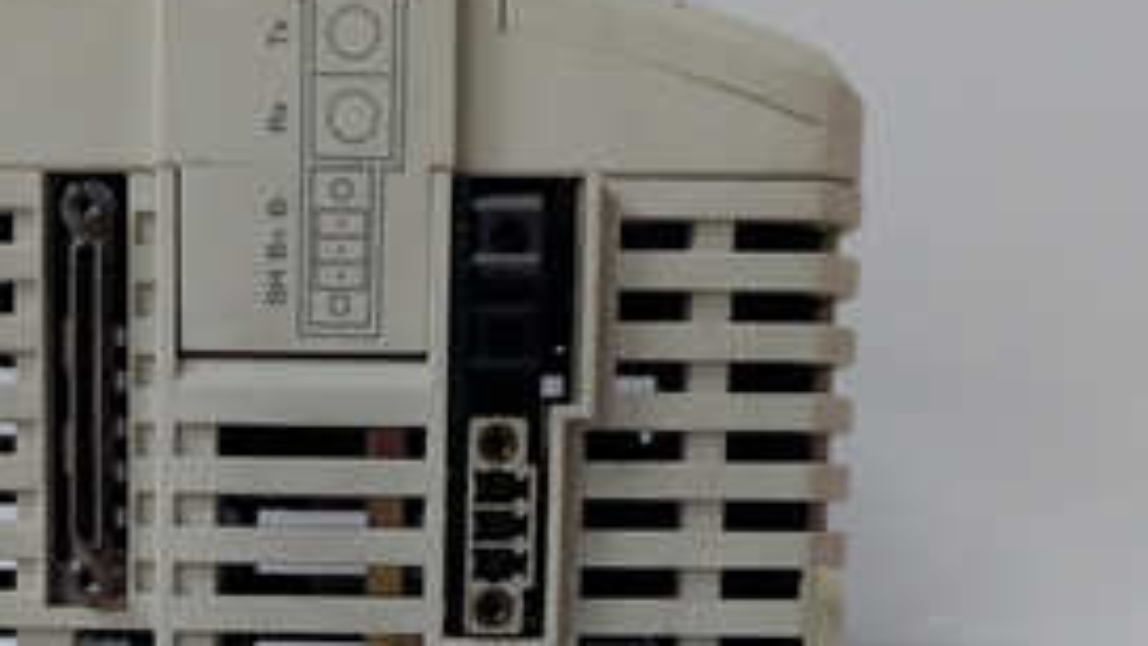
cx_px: 338
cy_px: 722
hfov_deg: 32.0
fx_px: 1979
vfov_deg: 17.8
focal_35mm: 65
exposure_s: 1/33
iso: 331
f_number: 2
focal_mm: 3.79
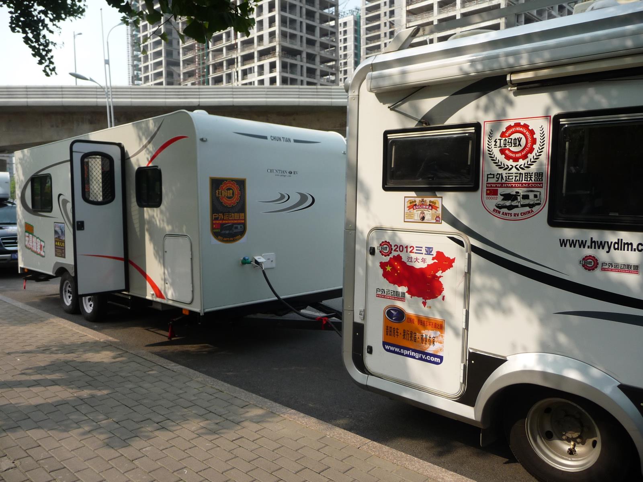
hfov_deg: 63.4
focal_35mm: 28
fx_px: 520
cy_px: 241
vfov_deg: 49.7
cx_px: 322
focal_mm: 4.7
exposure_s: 1/500
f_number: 3.3
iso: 100
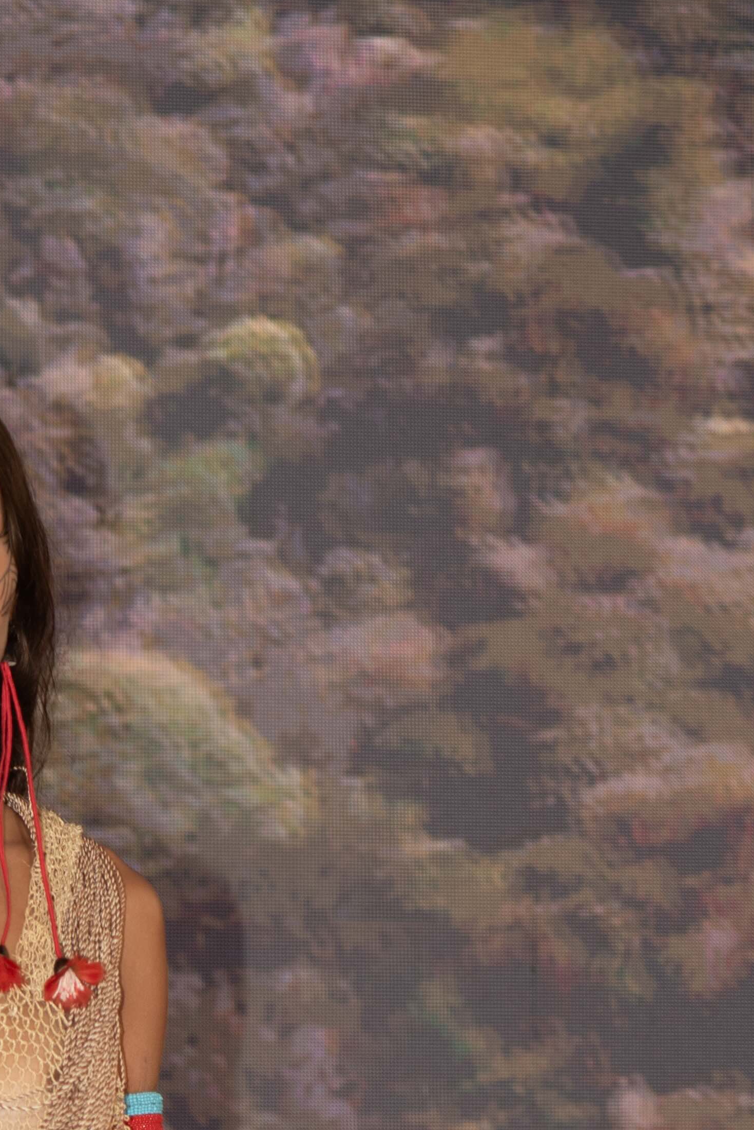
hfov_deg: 4.8
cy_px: 1385
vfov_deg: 7.1
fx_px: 9009
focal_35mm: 287
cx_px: -123
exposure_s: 1/250
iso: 320
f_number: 4
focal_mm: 105
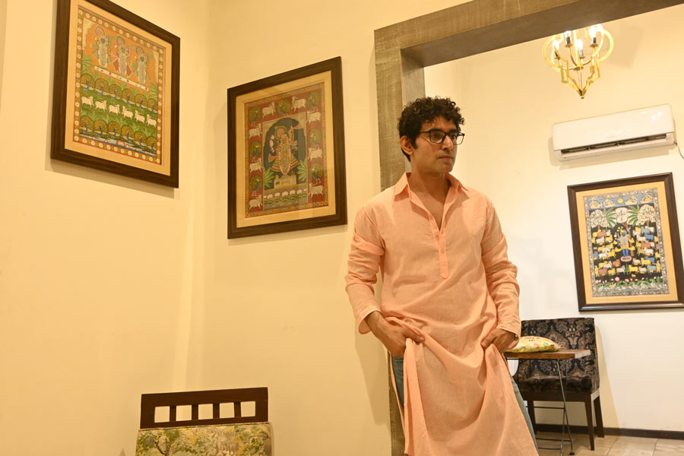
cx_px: 342
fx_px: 598
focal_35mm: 32
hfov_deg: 59.5
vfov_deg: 41.7
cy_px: 228
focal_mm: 21
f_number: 4
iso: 1250
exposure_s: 1/100
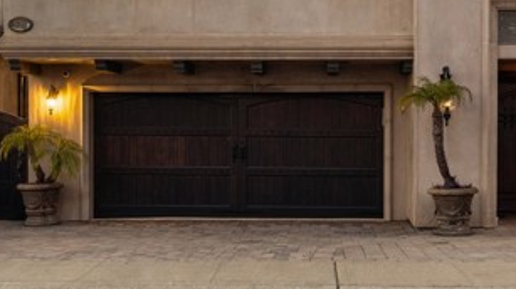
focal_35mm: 71
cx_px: 329
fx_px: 972
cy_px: 53
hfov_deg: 29.6
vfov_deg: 16.8
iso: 800
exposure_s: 8
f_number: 9
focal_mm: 32.5
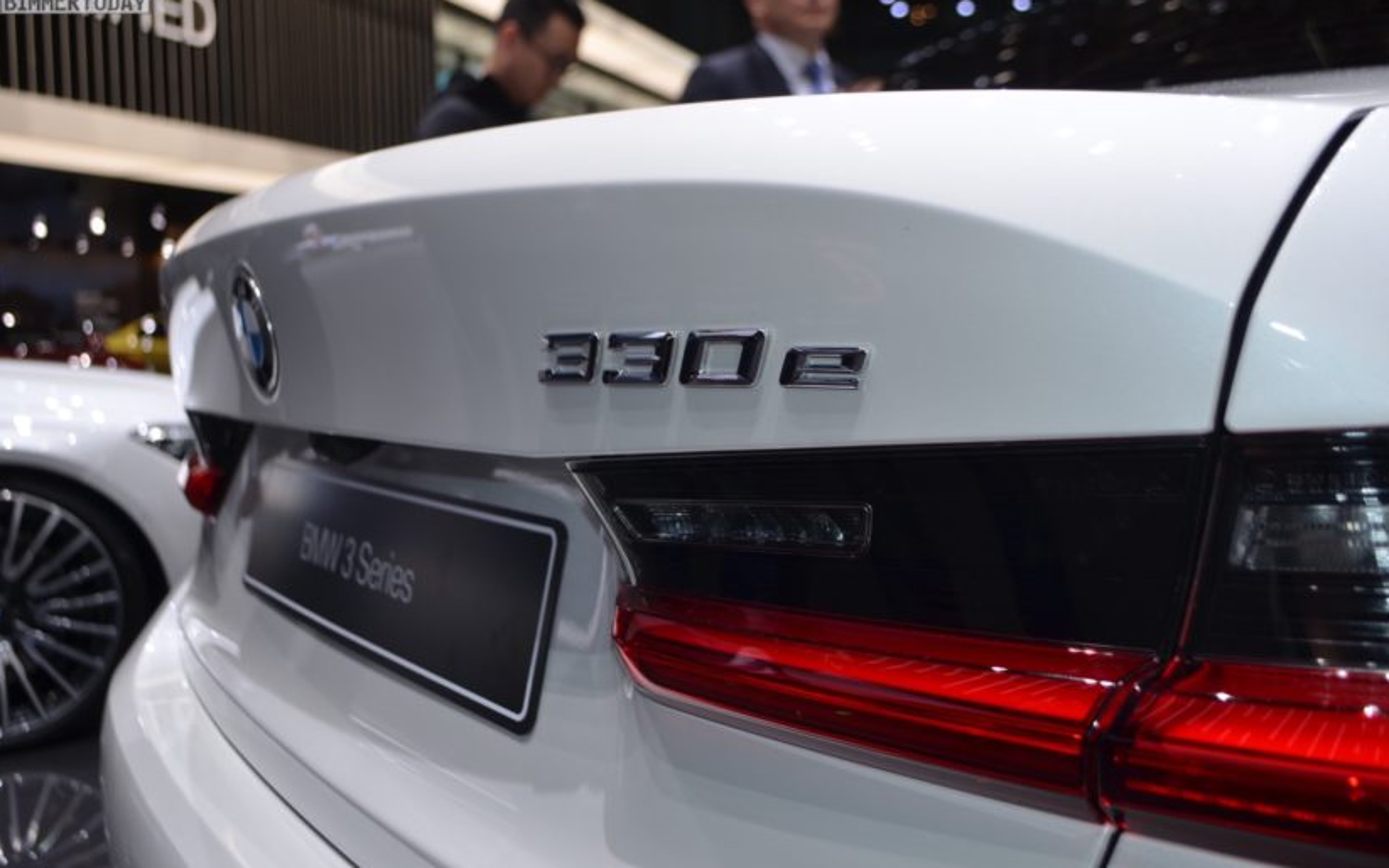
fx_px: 1400
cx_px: 695
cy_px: 457
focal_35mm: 37
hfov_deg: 52.8
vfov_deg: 34.4
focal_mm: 24
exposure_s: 1/200
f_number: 4
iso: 140
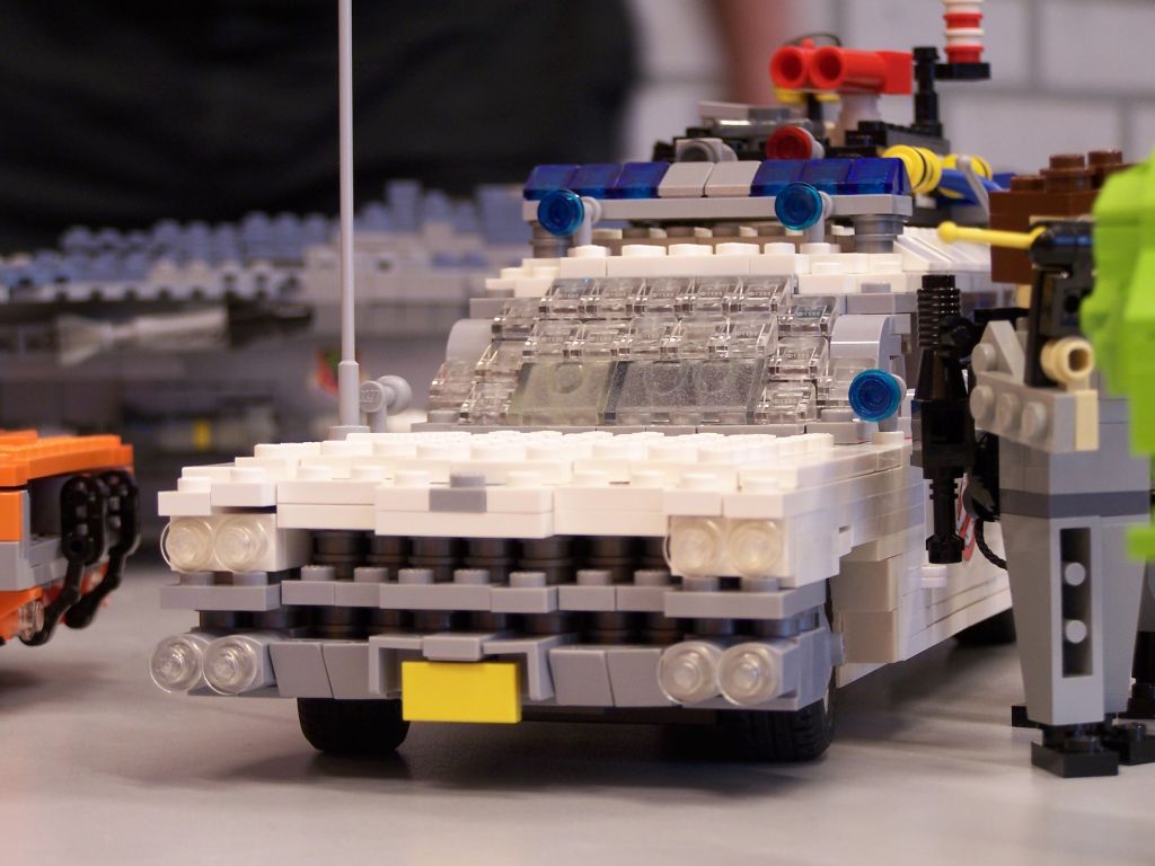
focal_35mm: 105
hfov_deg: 18.7
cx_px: 578
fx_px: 3503
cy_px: 433
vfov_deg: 14.1
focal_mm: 17.5
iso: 80
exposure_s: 1/8
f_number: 3.2
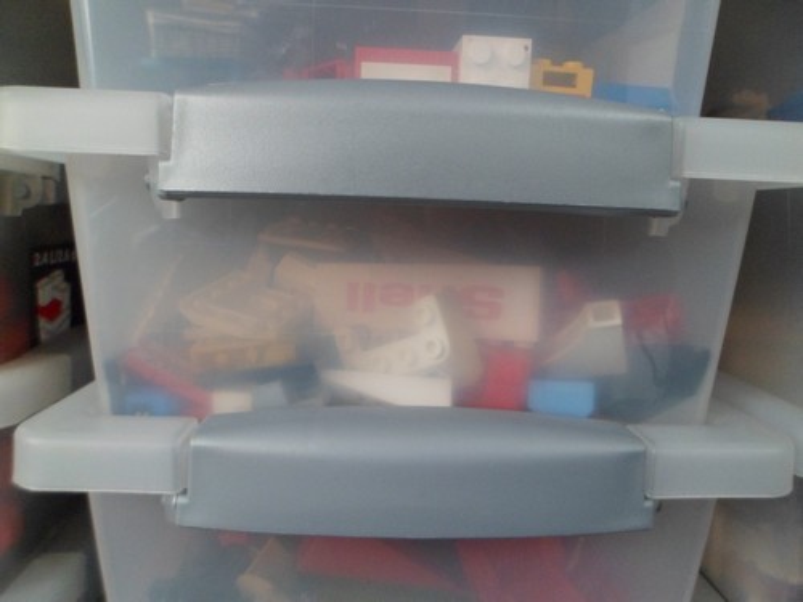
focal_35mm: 26
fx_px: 603
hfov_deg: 67.3
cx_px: 402
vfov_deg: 53.1
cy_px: 301
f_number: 3.3
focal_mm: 4.9
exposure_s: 1/90
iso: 400
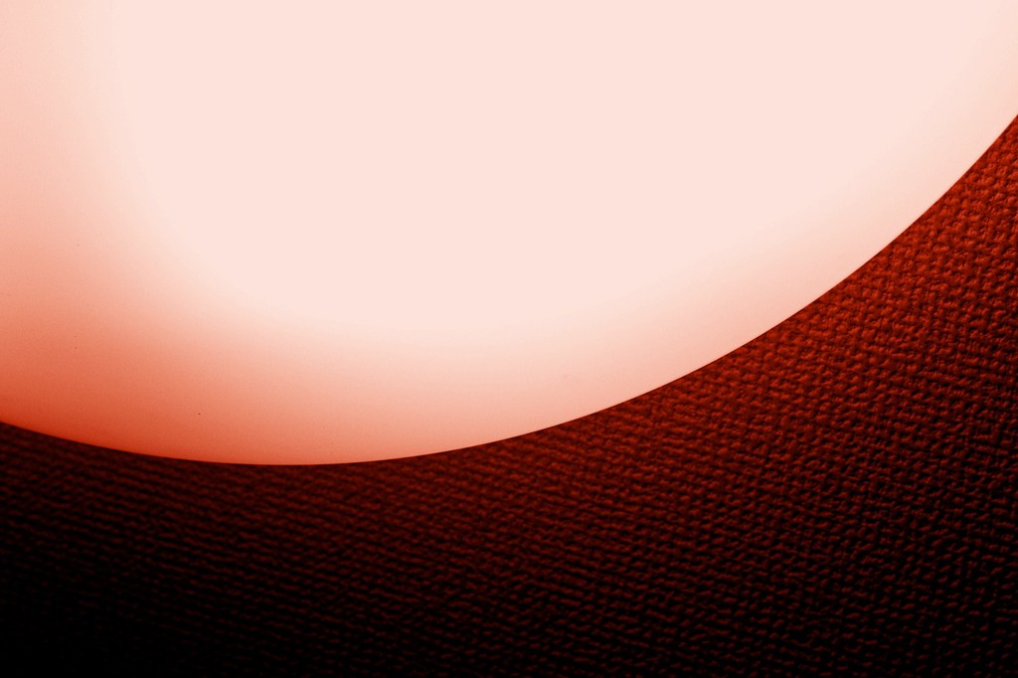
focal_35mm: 105
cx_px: 509
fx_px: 2968
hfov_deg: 19.5
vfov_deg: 13.0
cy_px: 339
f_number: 7.1
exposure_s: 1/160
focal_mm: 70
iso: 200
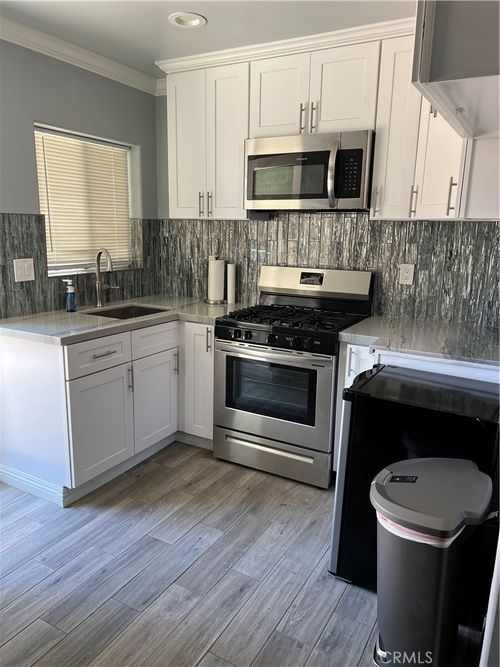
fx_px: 501
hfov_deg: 53.0
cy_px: 334
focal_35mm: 26
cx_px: 250
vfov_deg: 67.3
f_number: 1.5
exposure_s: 1/121
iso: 64
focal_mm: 5.7
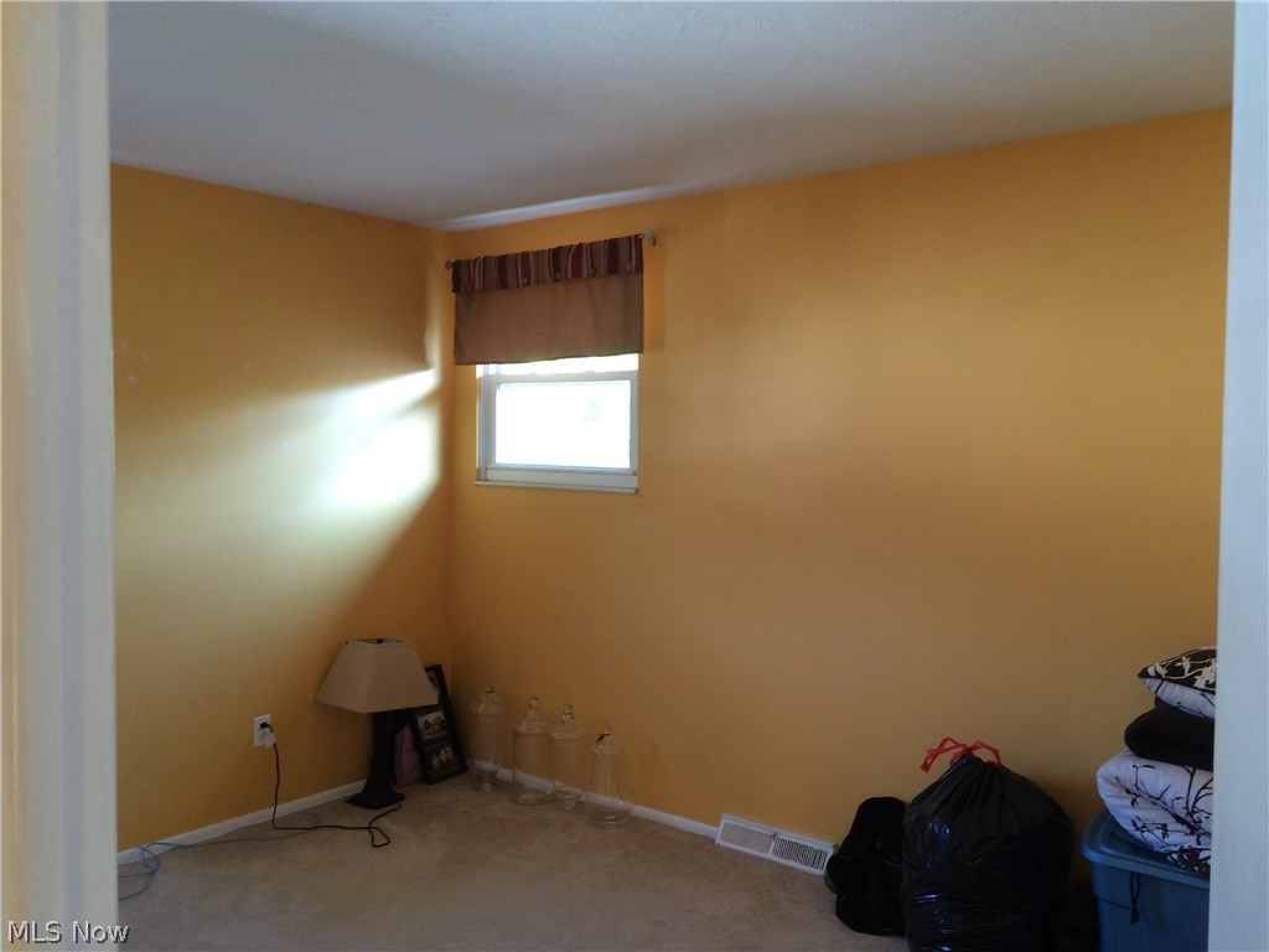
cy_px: 476
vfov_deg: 48.2
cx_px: 634
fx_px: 1063
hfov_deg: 61.7
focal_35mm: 29
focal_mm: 4.15
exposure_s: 1/30
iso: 125
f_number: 2.2
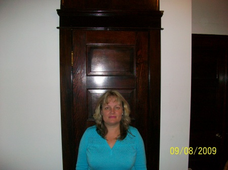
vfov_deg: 44.1
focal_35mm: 32
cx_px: 114
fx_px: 211
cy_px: 85
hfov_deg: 56.8
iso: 120
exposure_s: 1/60
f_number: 2.8
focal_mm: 5.7
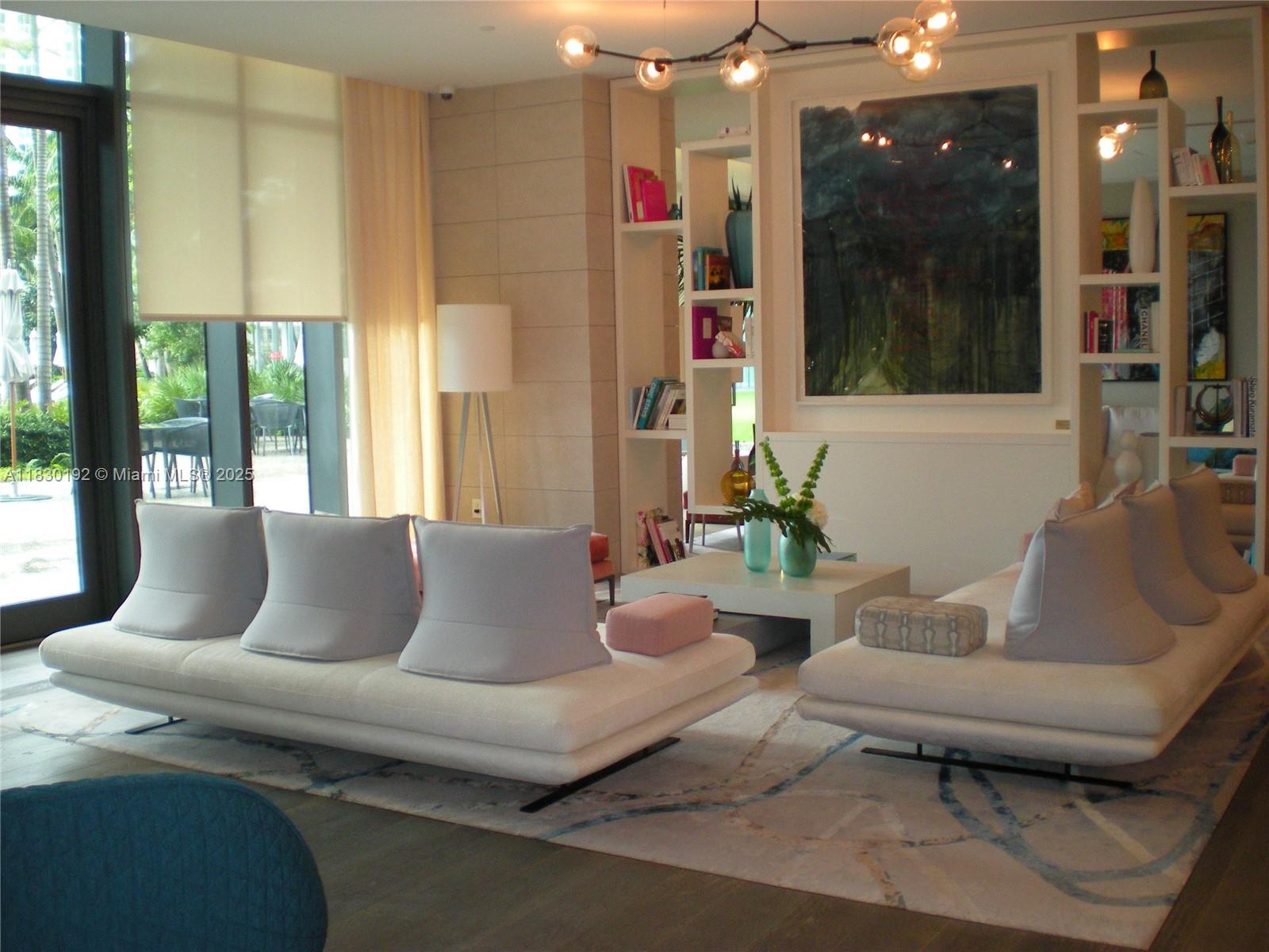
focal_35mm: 38
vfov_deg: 37.7
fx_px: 1393
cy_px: 476
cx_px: 634
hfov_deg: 49.0
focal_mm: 6.3
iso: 182
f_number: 3.1
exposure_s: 1/33.5
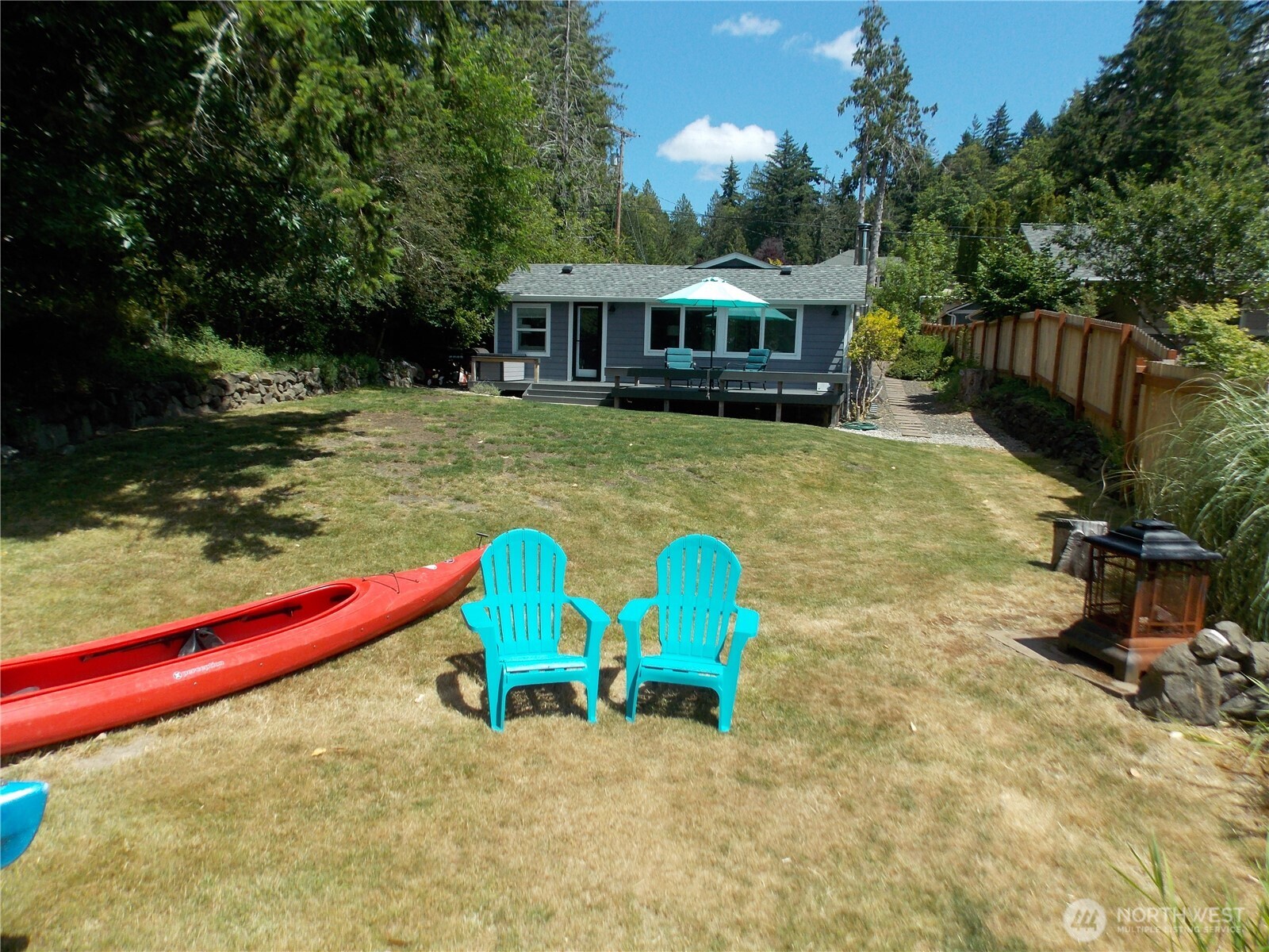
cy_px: 476
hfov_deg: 73.9
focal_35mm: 23
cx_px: 634
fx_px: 843
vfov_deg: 58.9
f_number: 3.1
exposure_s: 1/800
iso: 80
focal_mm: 4
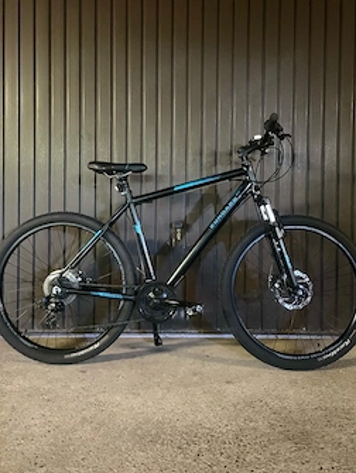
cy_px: 205
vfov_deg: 58.1
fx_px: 424
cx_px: 185
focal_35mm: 31
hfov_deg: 45.5
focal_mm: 4.2
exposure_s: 1/17
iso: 1250
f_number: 1.6
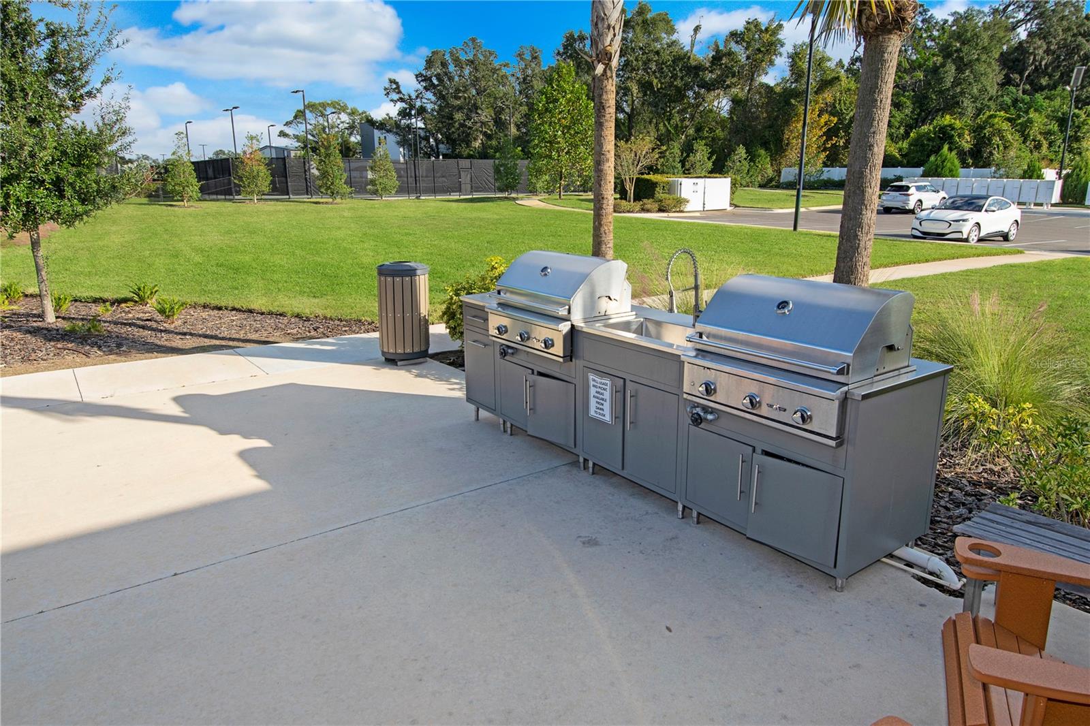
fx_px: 681
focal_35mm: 22
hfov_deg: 77.3
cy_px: 363
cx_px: 545
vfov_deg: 56.1
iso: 125
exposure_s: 1/200
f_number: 10
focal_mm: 15
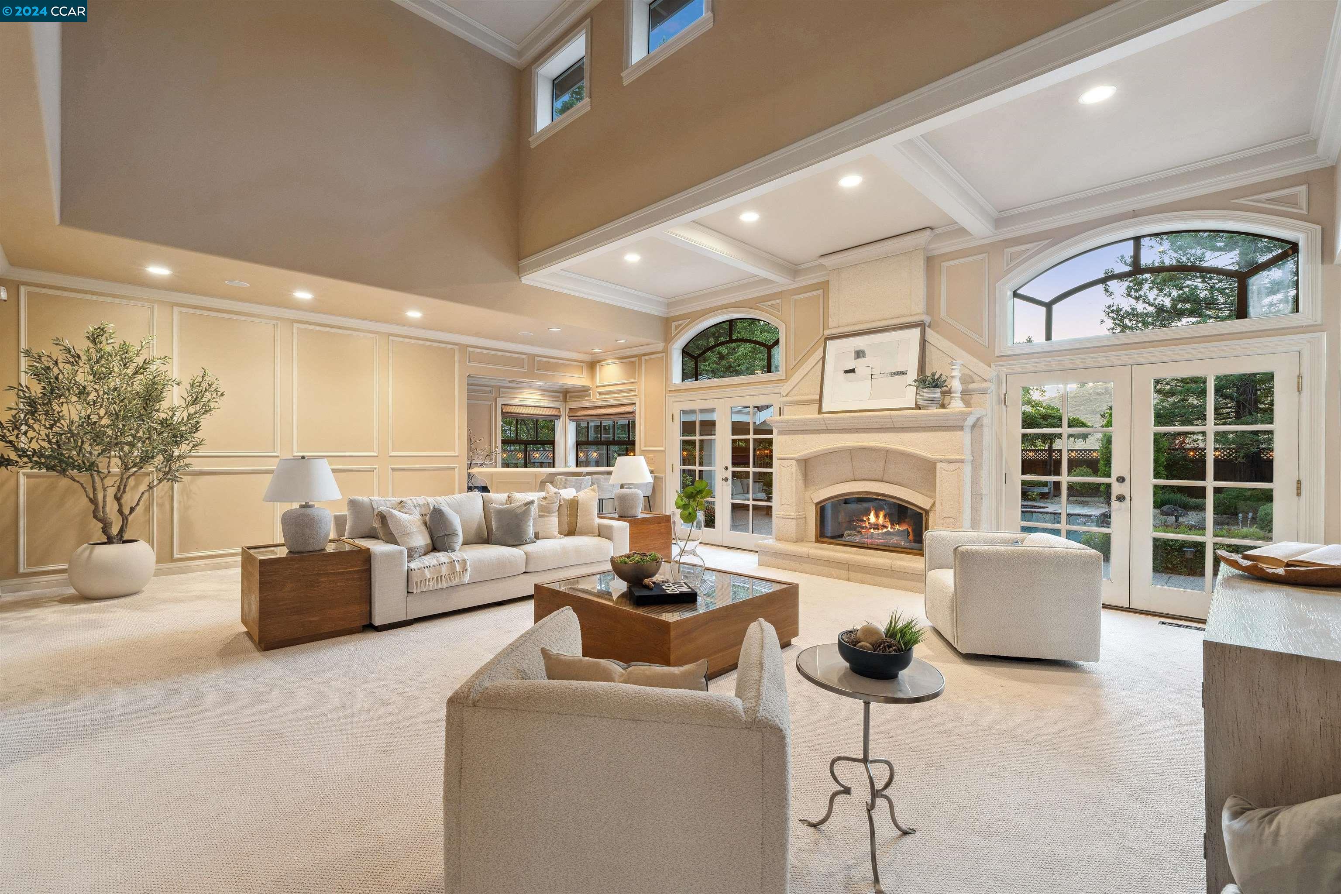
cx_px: 670
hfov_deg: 96.7
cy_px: 447
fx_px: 596
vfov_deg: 73.7
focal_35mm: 16
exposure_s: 1/3.33
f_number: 9
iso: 200
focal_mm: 16
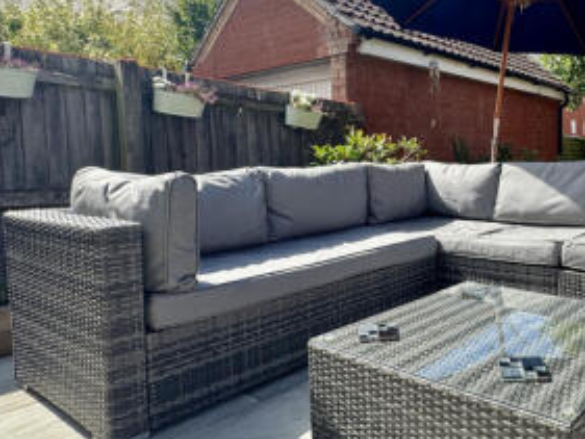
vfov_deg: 48.1
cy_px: 188
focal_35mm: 29
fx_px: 490
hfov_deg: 57.1
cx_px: 467
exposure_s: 1/631
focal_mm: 2.22
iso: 40
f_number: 2.2
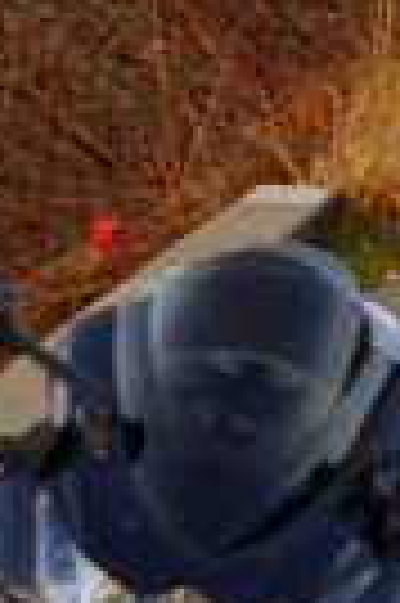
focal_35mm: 215
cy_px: -162
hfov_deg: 6.3
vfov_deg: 9.4
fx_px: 3592
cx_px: 663
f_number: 4
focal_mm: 24
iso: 320
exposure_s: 1/750
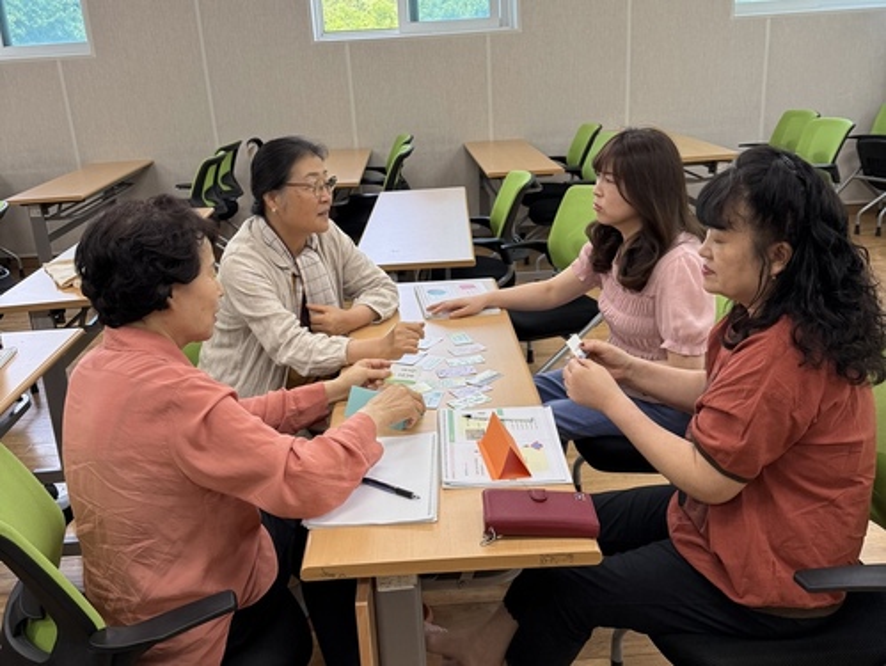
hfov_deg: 71.6
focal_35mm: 24
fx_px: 615
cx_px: 443
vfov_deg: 56.9
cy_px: 333
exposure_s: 1/240
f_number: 1.78
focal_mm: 6.76
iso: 200
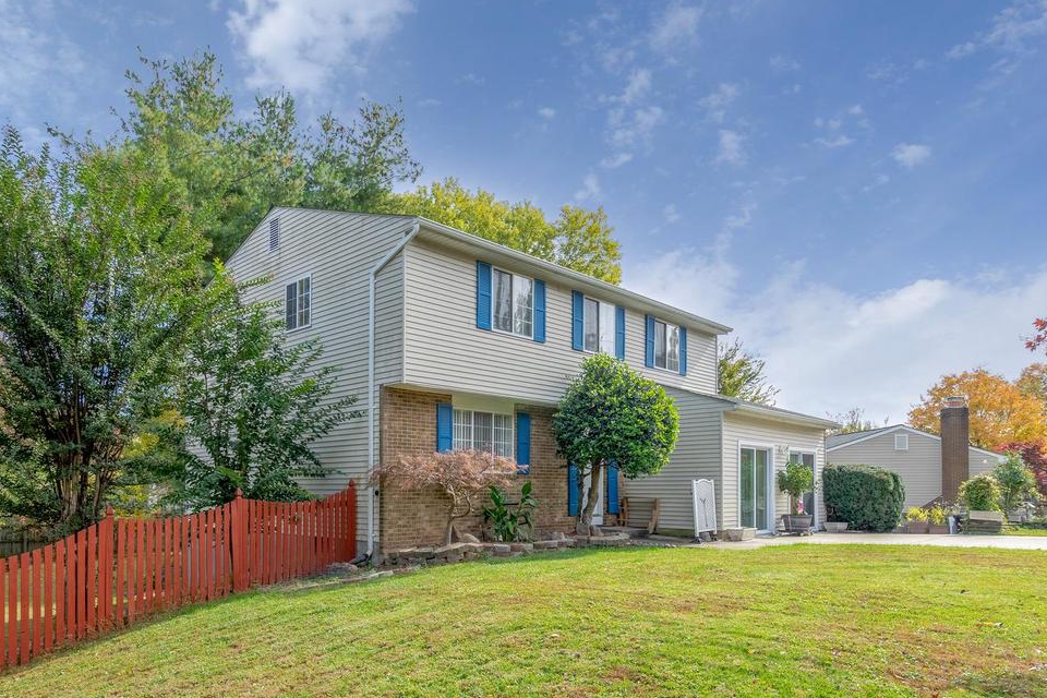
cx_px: 421
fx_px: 698
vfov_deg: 51.8
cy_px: 481
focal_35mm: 24
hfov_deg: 73.0
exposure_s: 1/2000
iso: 100
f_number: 8
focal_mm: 16
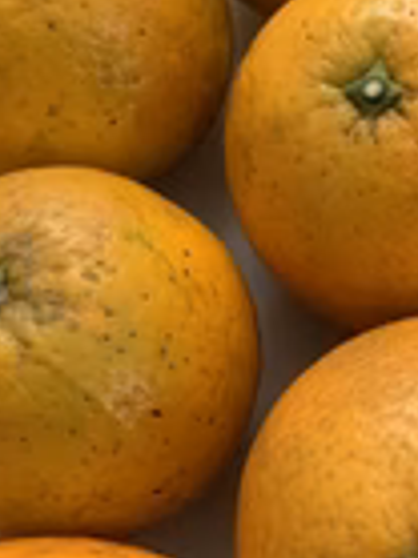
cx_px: 442
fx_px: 1209
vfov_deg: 25.9
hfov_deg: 18.9
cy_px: 369
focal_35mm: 75
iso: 400
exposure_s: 1/47
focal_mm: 4.25
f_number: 1.8
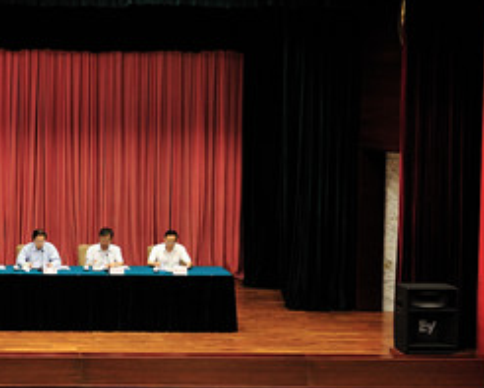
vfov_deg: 18.5
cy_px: 152
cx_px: -33
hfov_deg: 21.9
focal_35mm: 83
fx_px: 1189
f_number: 4
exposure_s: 1/50
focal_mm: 32
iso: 800
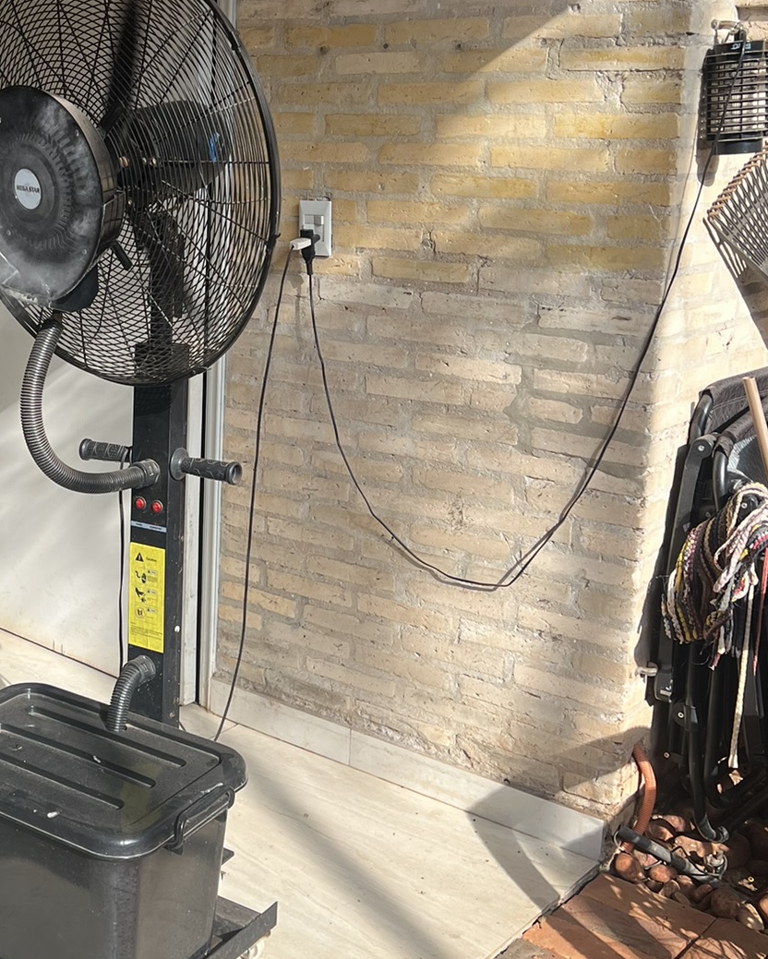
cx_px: 88
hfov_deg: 29.1
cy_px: 423
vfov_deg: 37.3
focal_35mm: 50
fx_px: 1420
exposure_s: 1/917
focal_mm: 5.7
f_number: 1.5
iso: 50
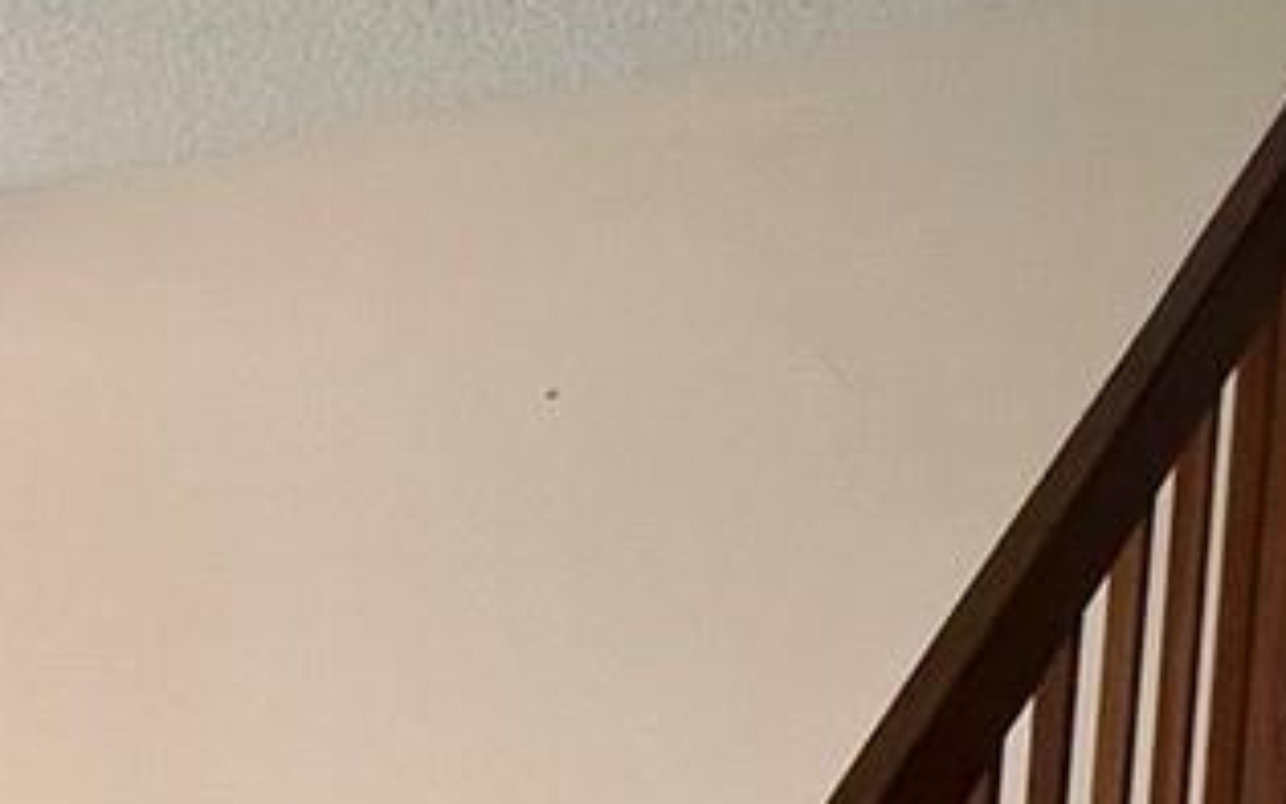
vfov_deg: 17.5
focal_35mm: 70
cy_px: 1041
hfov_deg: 26.0
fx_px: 2454
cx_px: -290
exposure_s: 1/120
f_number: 1.8
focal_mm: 1.57
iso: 200
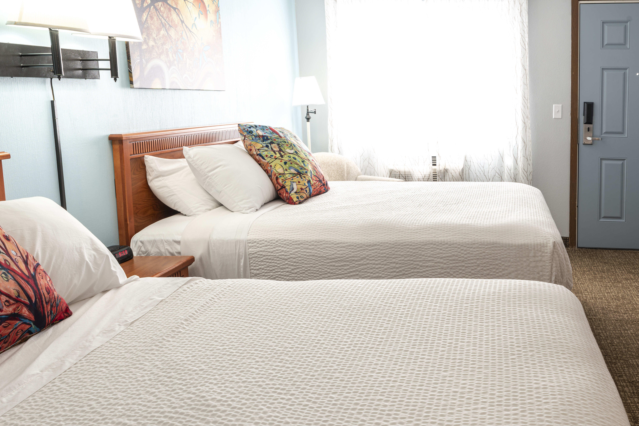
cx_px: 395
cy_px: 205
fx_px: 586
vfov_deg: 40.0
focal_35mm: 33
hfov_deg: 56.6
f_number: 10
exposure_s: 1/2
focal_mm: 24
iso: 100
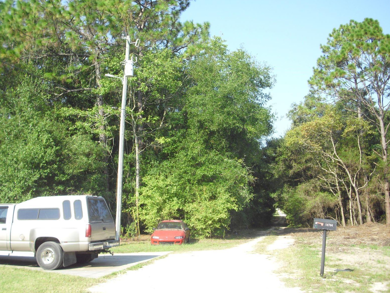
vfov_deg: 36.8
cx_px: 197
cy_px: 147
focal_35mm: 39
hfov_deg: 47.9
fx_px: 439
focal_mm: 6.2
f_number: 8
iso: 100
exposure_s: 1/80
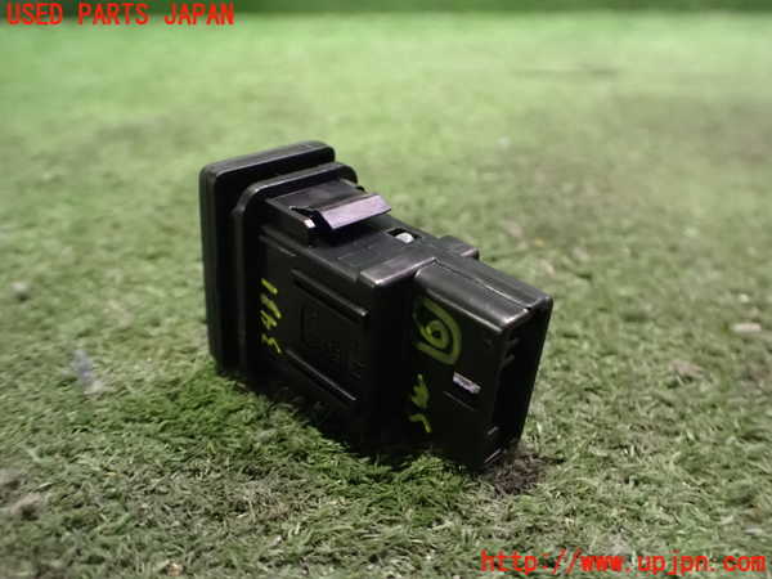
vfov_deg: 46.8
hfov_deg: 60.0
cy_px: 290
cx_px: 386
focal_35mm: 30
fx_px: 669
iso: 1600
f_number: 2.3
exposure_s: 1/30
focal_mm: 5.4
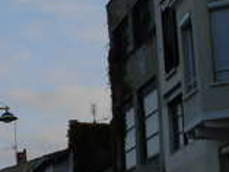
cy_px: 178
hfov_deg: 12.6
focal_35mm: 145
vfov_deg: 10.2
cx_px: -162
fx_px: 960
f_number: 2.9
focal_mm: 6.3
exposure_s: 1/966
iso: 79
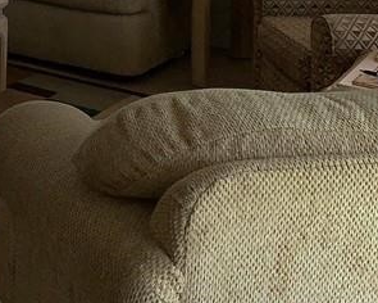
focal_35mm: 88
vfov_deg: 15.9
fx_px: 984
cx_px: -156
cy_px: -168
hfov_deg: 19.5
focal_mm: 4.25
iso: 25
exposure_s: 1/227
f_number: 1.8
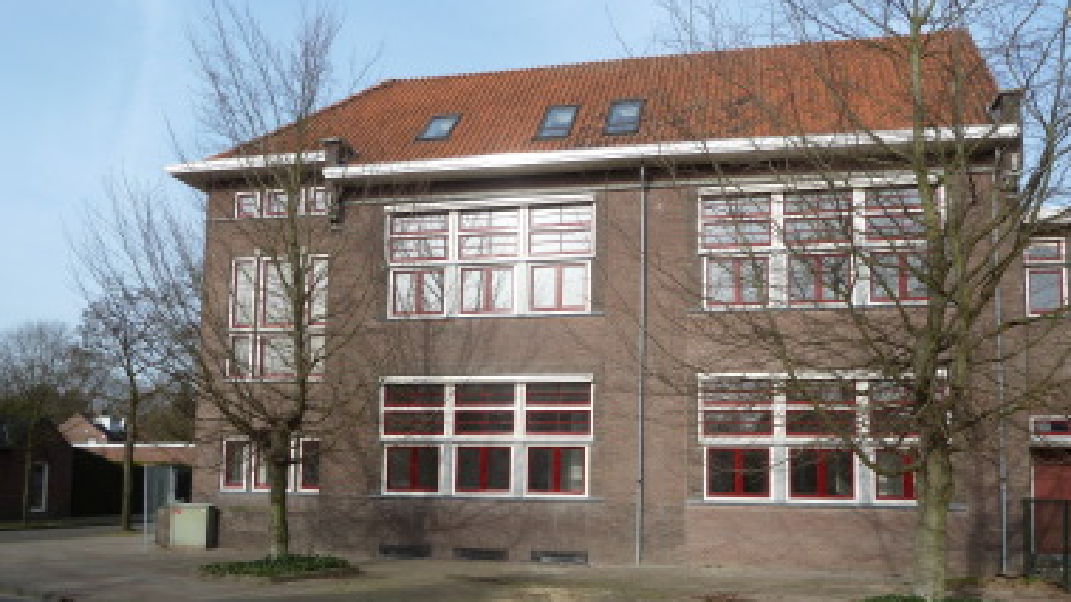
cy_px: 401
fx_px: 909
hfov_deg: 61.0
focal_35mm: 32
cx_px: 537
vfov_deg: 36.3
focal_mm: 4.7
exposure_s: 1/400
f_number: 4
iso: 80
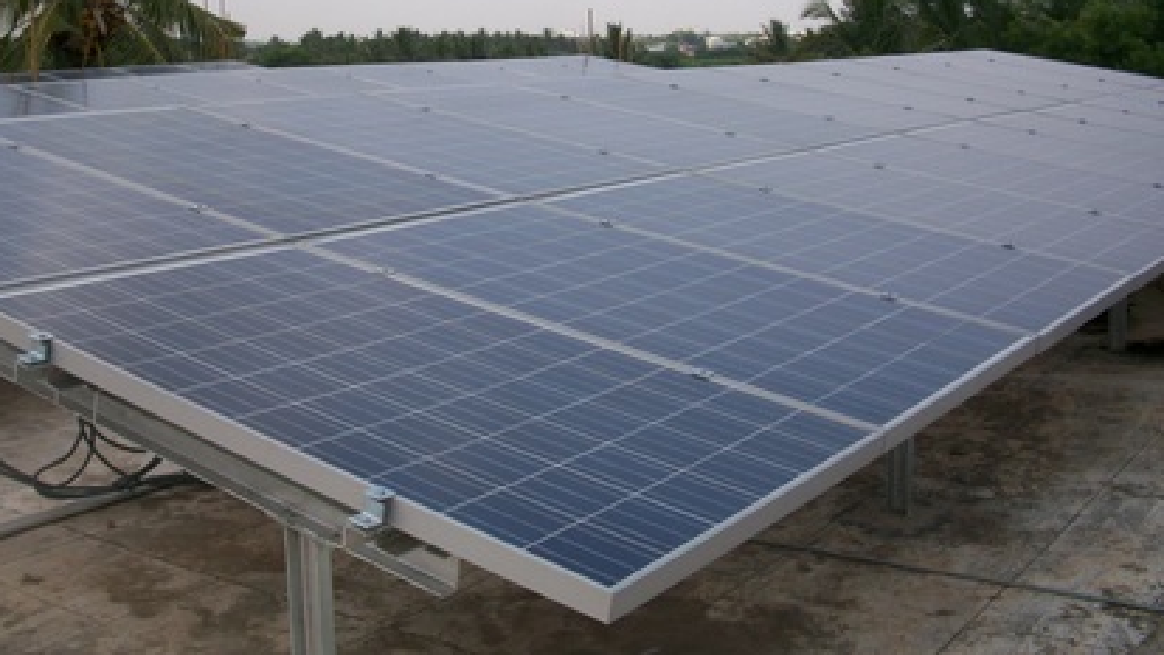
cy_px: 193
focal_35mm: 46
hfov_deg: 44.4
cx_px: 472
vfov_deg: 25.8
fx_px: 1420
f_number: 5.6
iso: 80
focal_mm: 6.3
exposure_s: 1/320
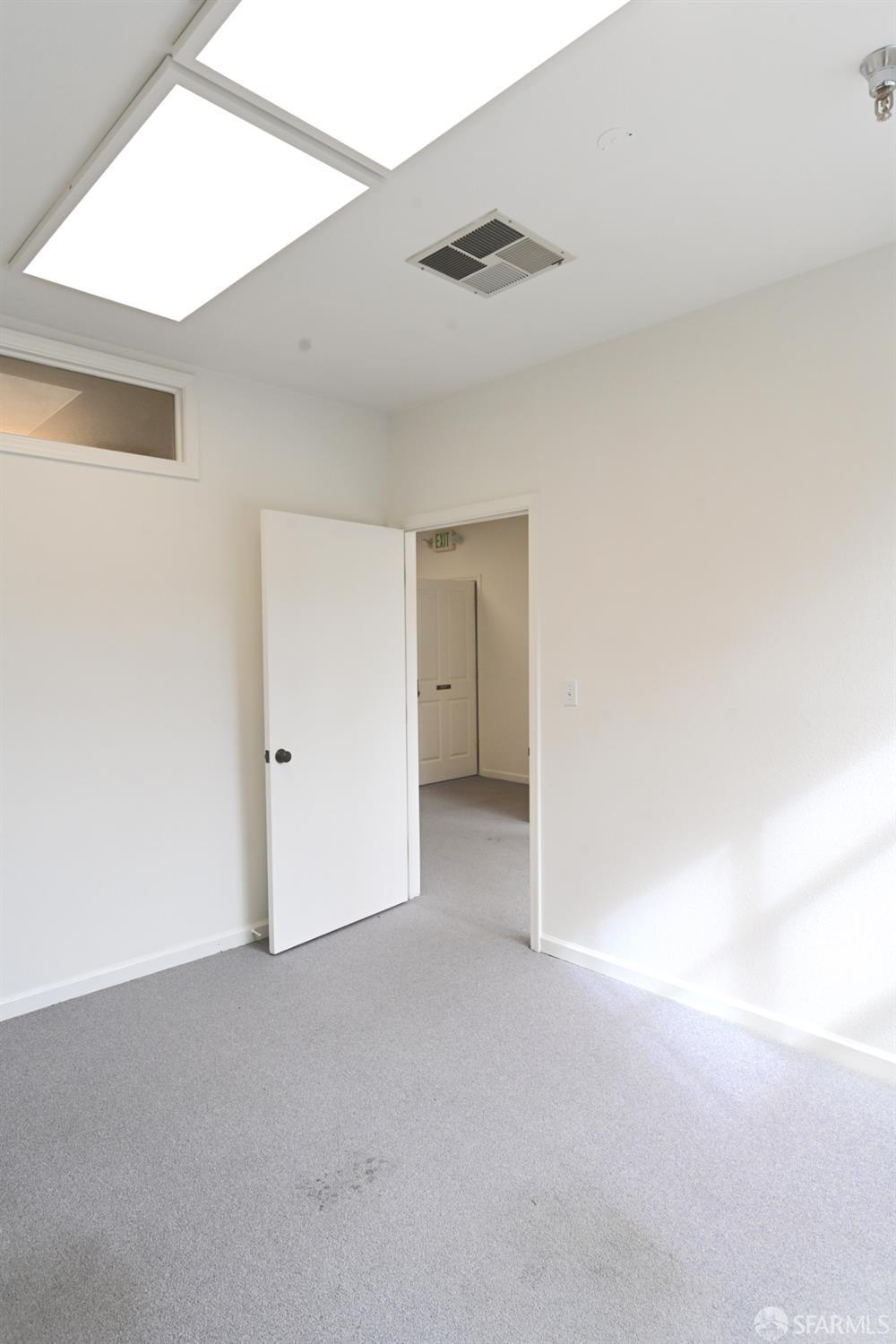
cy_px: 672
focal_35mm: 20
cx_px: 448
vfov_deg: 84.0
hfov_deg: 61.9
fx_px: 747
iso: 640
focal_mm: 20
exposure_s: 1/250
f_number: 8
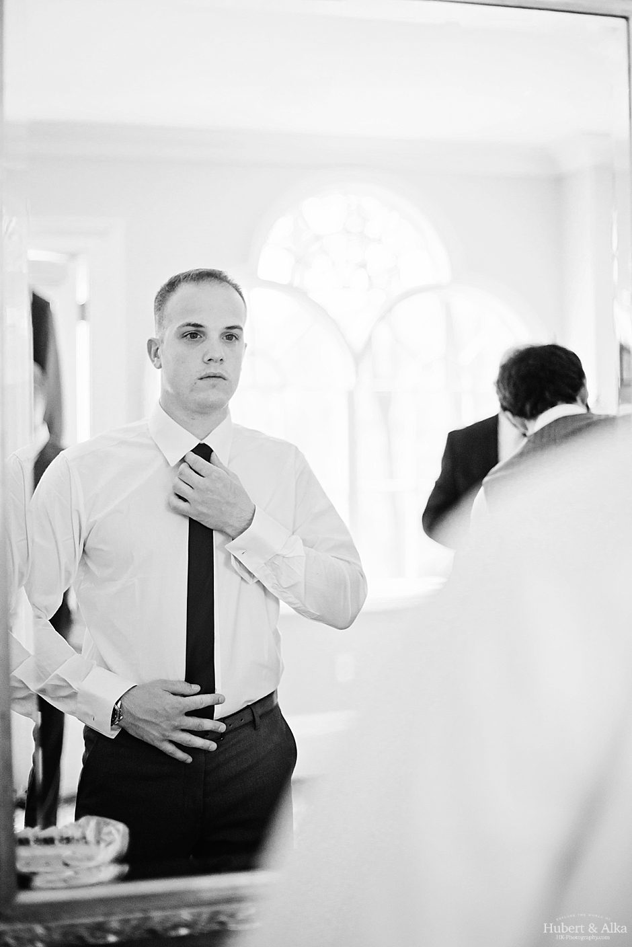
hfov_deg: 27.0
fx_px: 1315
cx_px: 316
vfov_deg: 39.6
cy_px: 474
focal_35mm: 50
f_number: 1.8
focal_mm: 50
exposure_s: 1/800
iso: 500
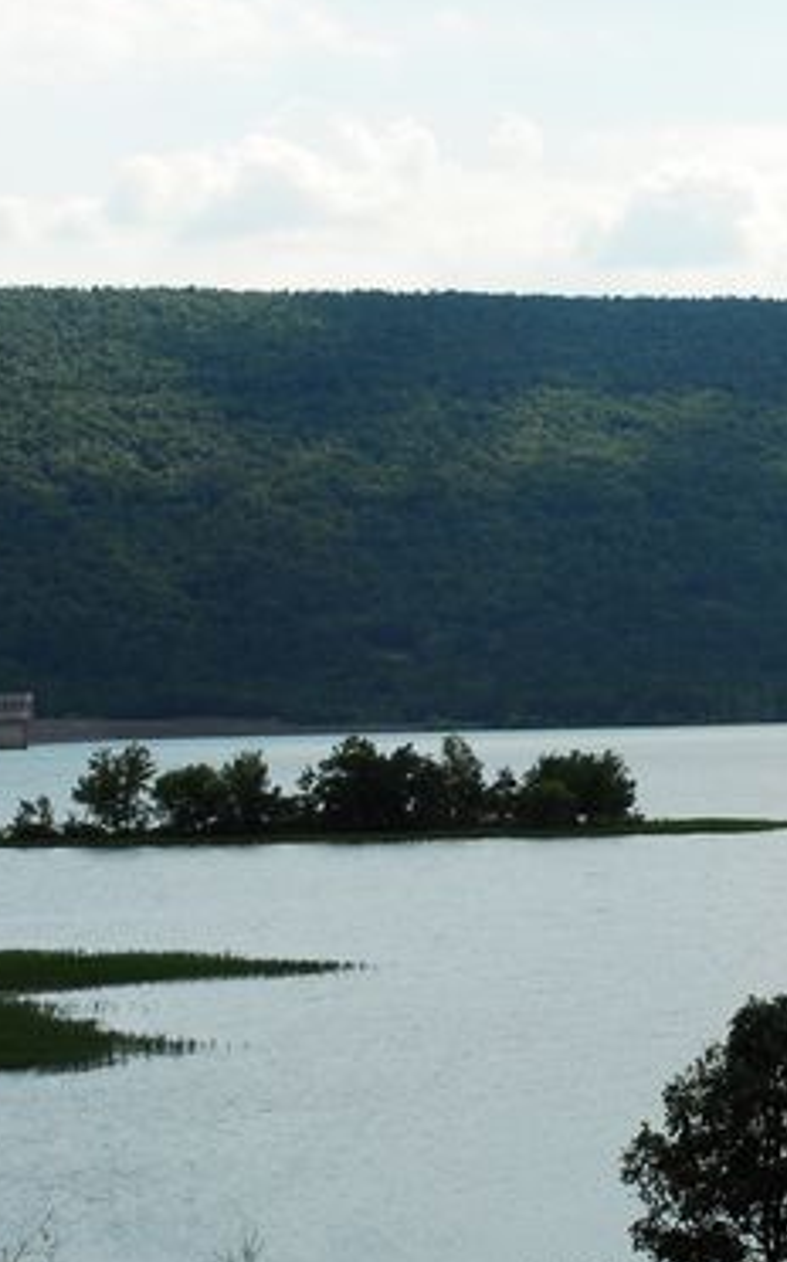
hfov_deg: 9.0
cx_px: 814
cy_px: 560
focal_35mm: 145
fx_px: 4984
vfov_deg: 14.4
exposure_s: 1/320
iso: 250
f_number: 9
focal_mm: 44
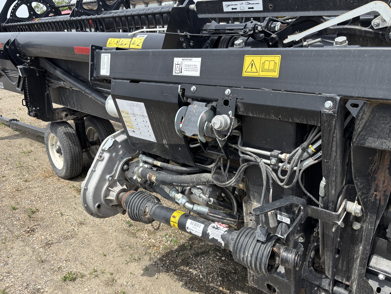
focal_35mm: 27
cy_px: 151
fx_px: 305
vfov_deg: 51.3
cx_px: 201
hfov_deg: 65.3
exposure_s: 1/1721
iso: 50
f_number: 1.6
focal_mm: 5.96
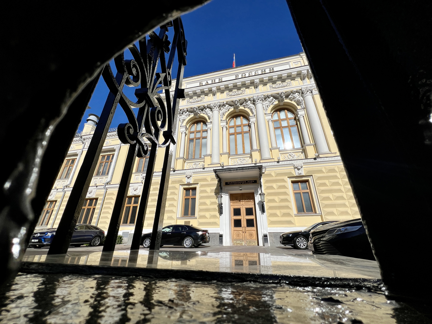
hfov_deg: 106.2
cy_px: 162
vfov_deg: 89.9
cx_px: 216
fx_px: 162
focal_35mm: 13
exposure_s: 1/5236
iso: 40
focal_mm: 1.57
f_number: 1.8
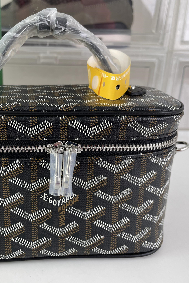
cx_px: 41
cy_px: 143
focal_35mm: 37
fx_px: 291
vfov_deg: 51.9
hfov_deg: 35.0
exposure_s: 1/100
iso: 40
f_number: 1.6
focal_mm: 4.2
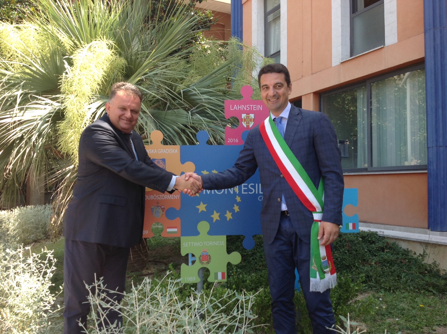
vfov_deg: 40.6
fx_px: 451
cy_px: 167
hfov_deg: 52.7
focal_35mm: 35
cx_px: 224
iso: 50
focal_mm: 4.28
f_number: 2.4
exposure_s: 1/355
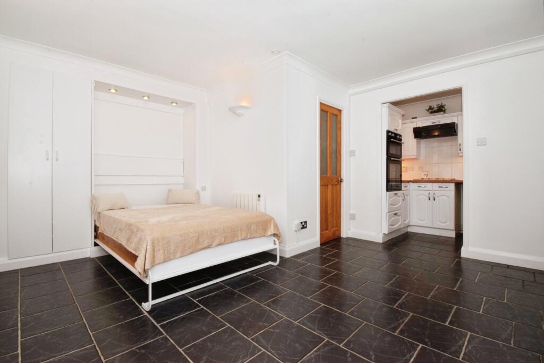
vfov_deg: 77.3
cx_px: 272
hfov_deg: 100.4
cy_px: 182
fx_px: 227
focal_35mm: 15
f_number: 20
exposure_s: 1/60
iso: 1000
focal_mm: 10
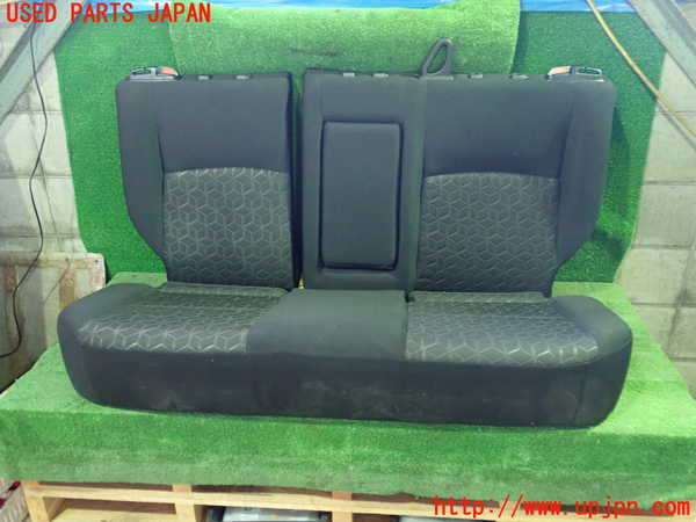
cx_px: 348
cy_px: 261
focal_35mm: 30
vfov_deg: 46.8
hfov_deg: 60.0
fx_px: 603
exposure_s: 1/15
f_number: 2.3
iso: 800
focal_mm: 5.5
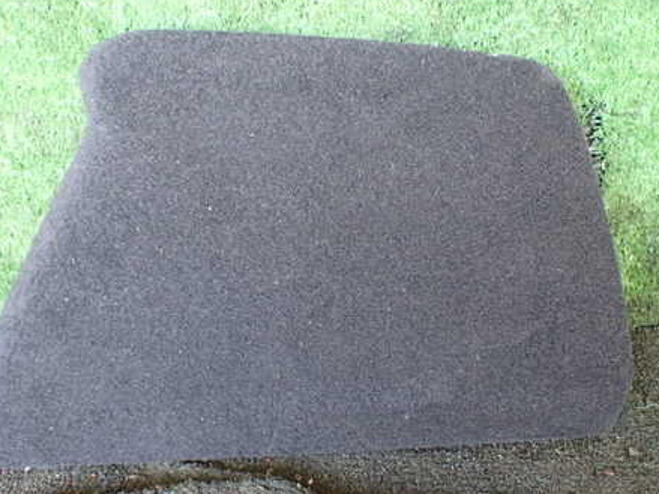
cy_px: 224
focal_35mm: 41
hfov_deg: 45.6
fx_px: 780
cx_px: 267
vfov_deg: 35.1
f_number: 2.3
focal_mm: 5.4
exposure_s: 1/100
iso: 800
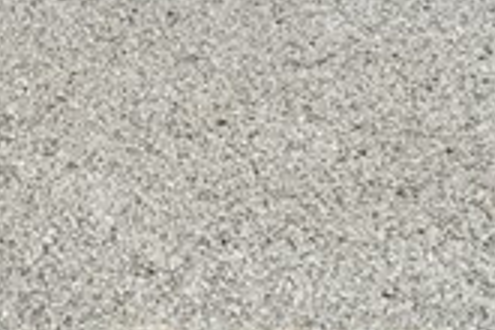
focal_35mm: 99
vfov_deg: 10.1
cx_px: -111
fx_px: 1361
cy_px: -663
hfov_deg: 19.3
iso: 400
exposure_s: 1/500
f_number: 11
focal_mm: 10
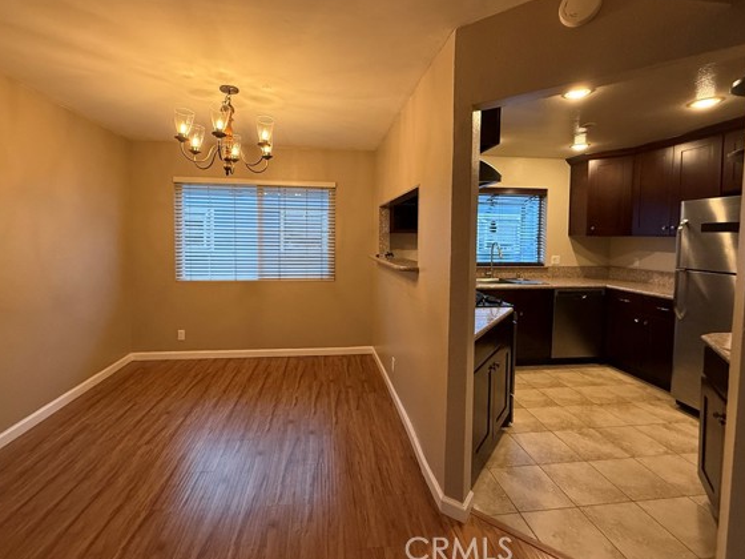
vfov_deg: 77.8
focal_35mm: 16
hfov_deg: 94.5
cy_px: 249
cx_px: 367
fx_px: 344
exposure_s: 1/120
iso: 500
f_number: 2.2
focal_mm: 2.22
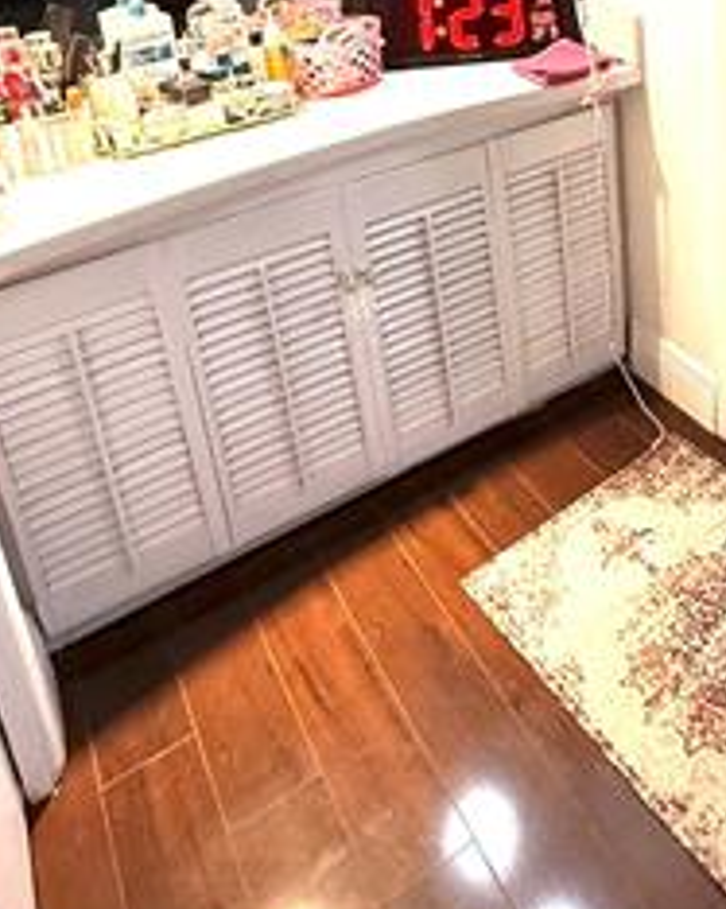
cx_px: 582
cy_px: 74
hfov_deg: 40.4
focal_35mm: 35
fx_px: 941
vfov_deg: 46.1
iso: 320
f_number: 2.2
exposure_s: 1/120
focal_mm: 2.22
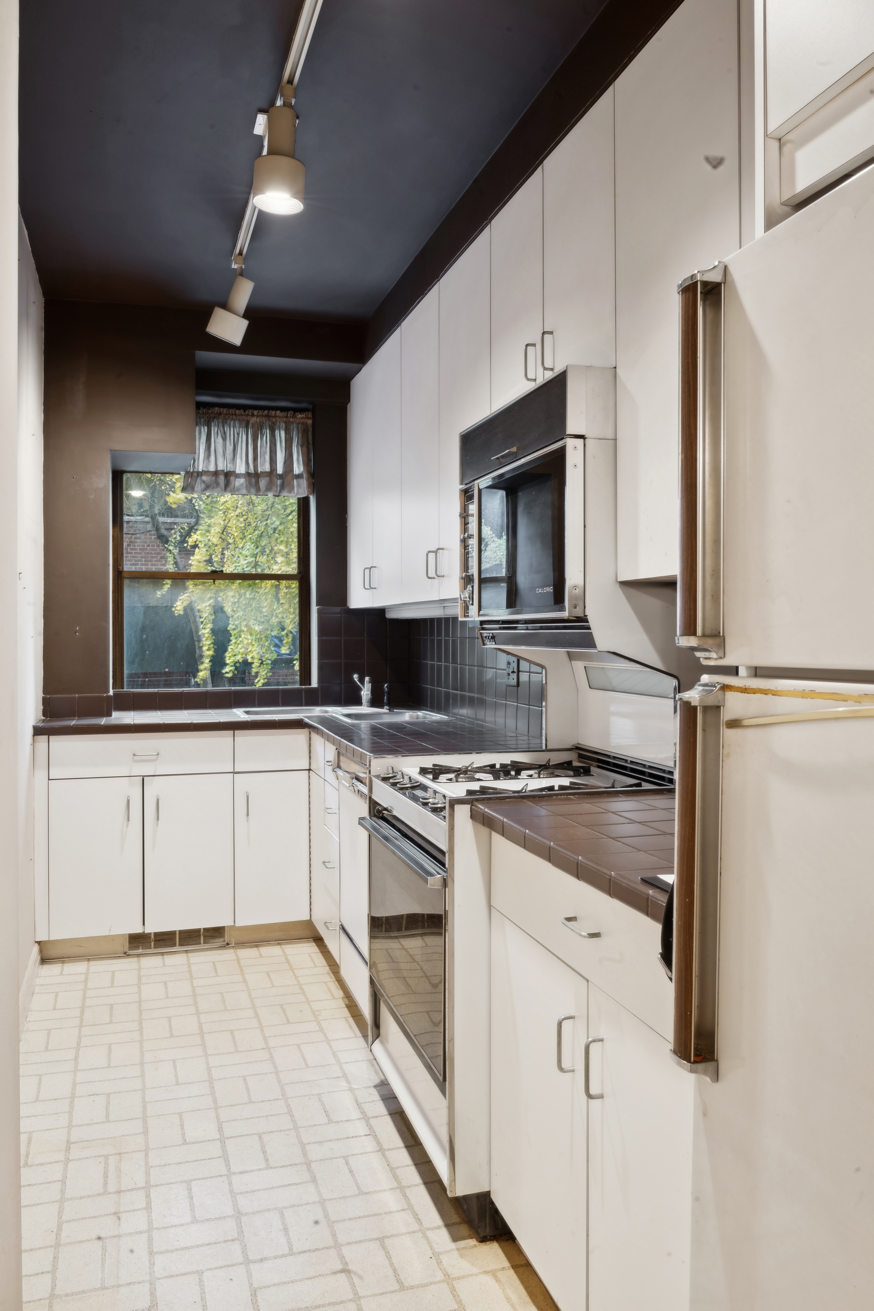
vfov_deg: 69.4
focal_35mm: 26
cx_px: 437
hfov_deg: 49.6
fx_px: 947
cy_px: 656
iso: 200
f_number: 16
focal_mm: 26
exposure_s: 1.3
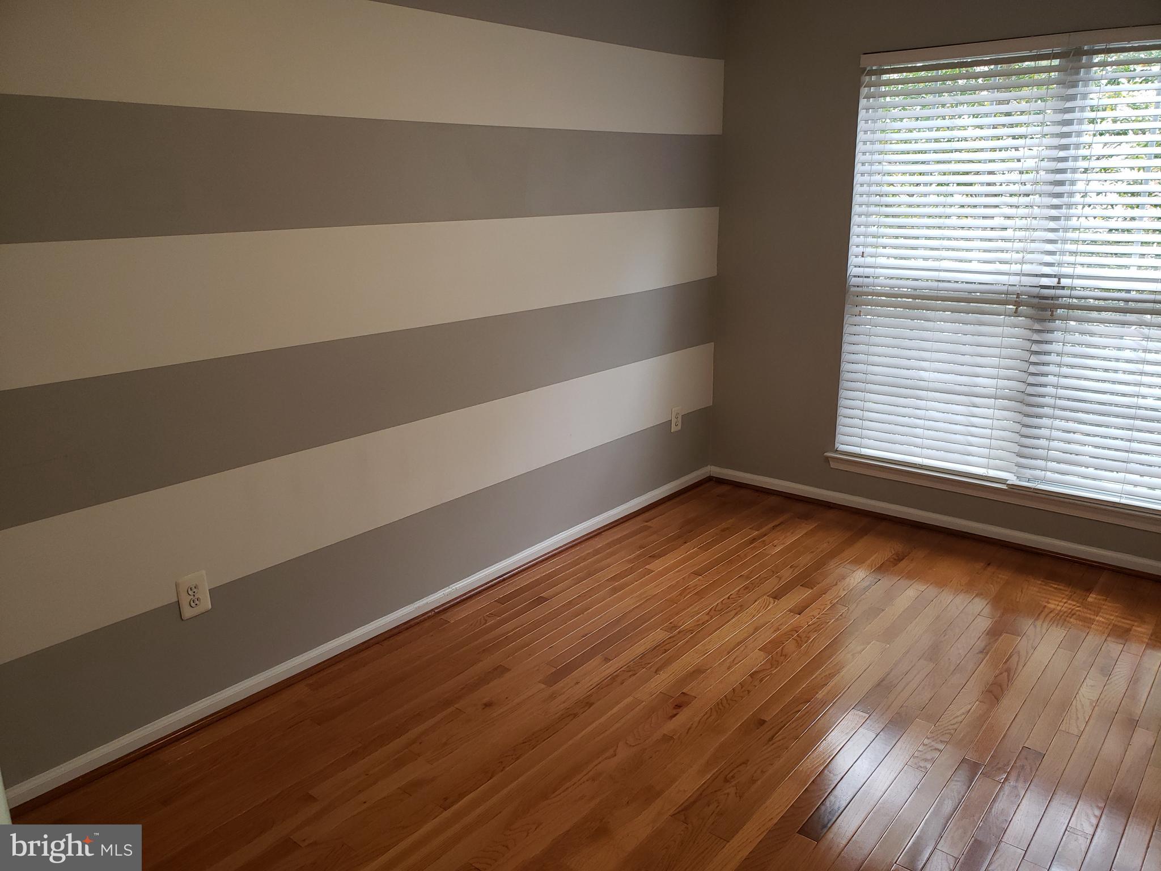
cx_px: 580
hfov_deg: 67.3
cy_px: 436
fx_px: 872
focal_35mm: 26
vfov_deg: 53.1
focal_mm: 4.3
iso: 100
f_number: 2.4
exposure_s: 1/60
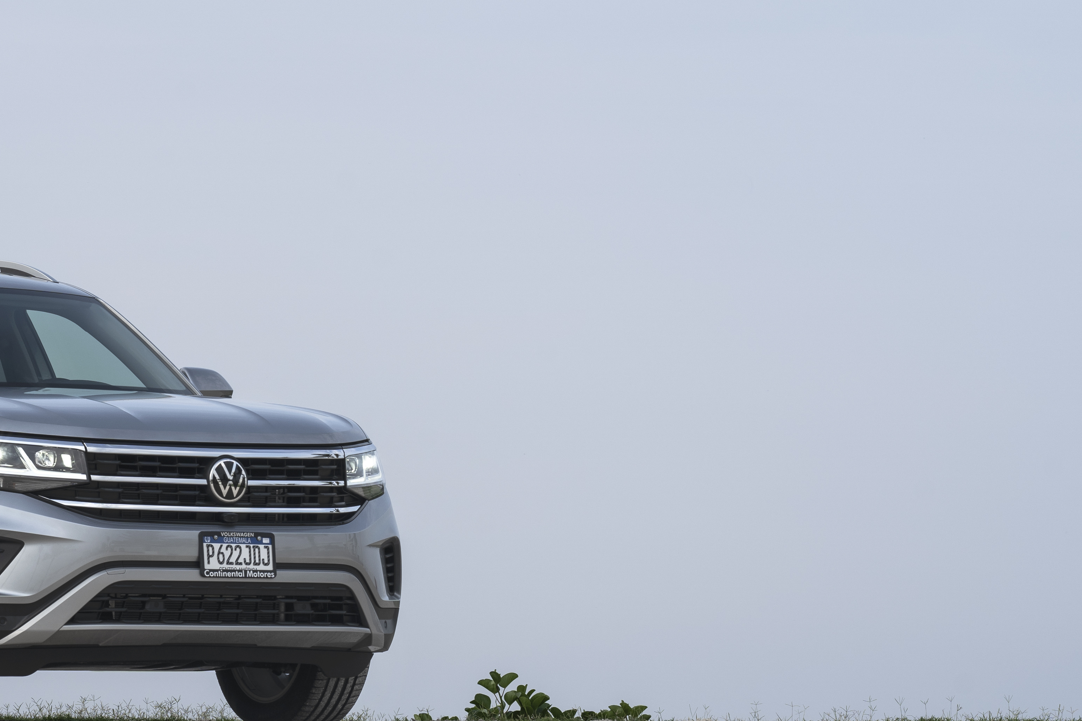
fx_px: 7874
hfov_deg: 7.9
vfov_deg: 5.2
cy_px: 637
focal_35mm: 262
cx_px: 347
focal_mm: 135
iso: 80
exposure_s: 1/125
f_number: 9
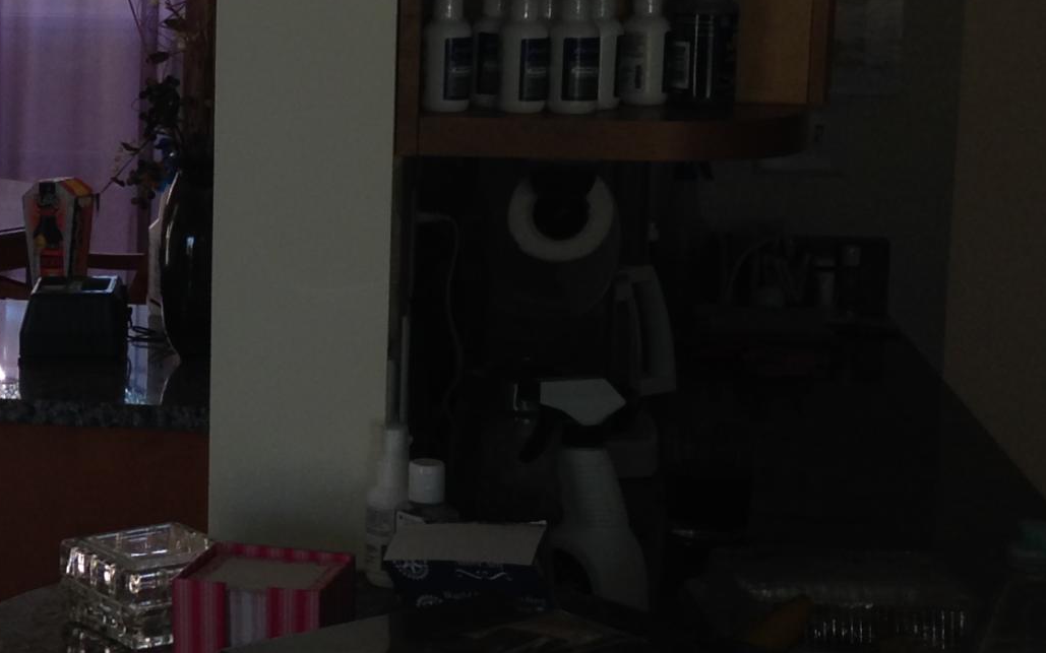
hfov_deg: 19.4
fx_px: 2908
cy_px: 220
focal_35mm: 102
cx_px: -166
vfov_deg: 12.8
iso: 50
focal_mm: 4.12
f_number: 2.4
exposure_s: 1/40
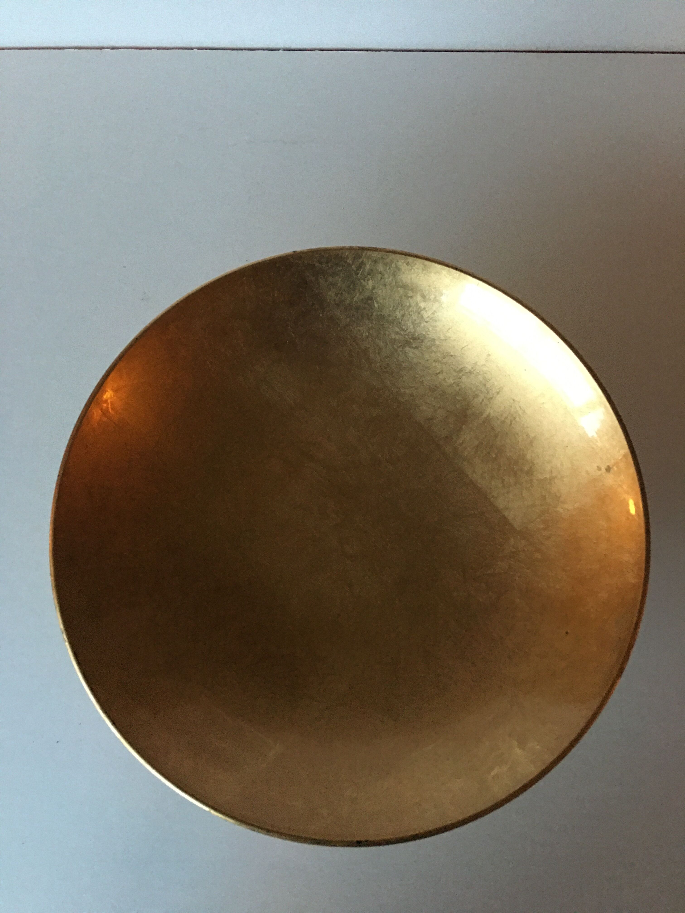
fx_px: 765
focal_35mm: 29
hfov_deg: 48.2
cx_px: 342
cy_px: 456
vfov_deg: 61.7
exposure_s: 1/4
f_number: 2.2
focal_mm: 4.15
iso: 125
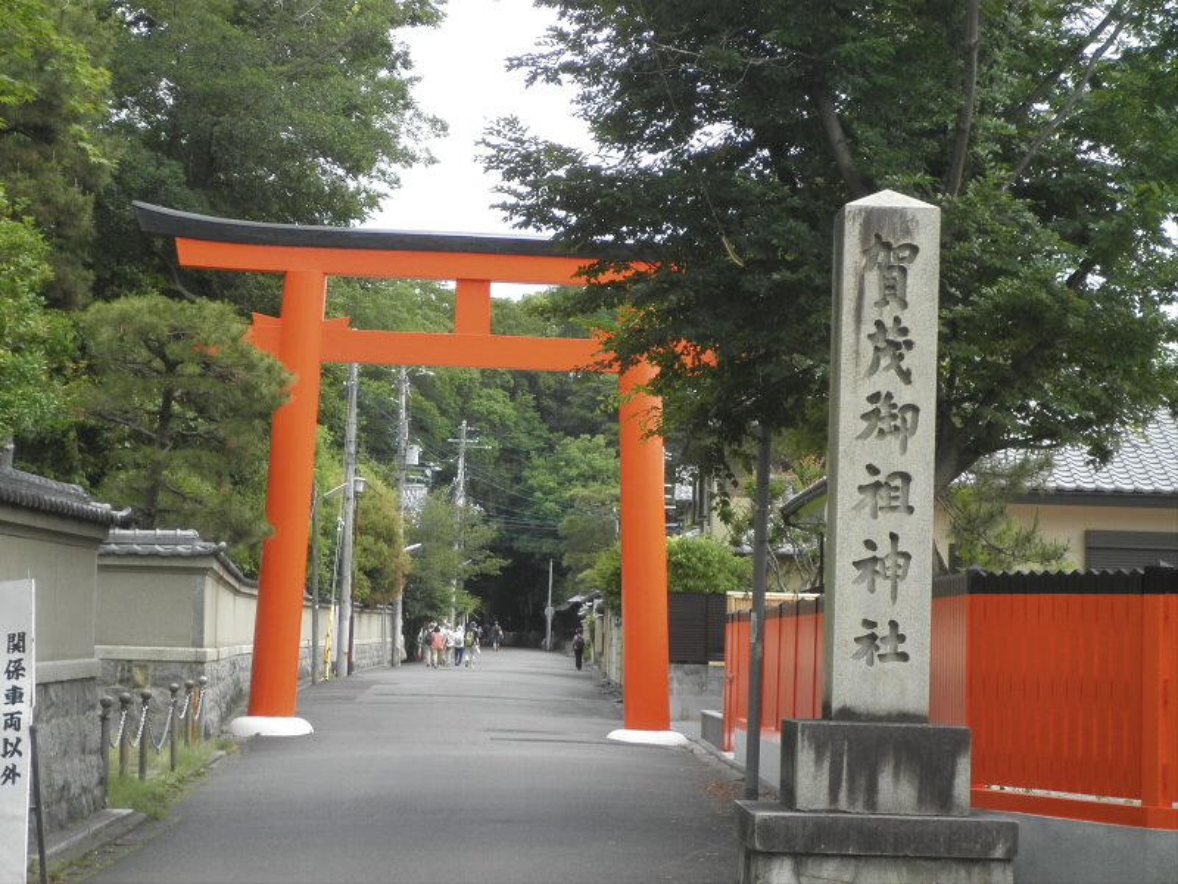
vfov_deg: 16.2
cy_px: 442
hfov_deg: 21.5
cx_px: 589
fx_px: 3097
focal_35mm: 91
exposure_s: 1/100
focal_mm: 16.5
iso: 64
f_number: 5.4
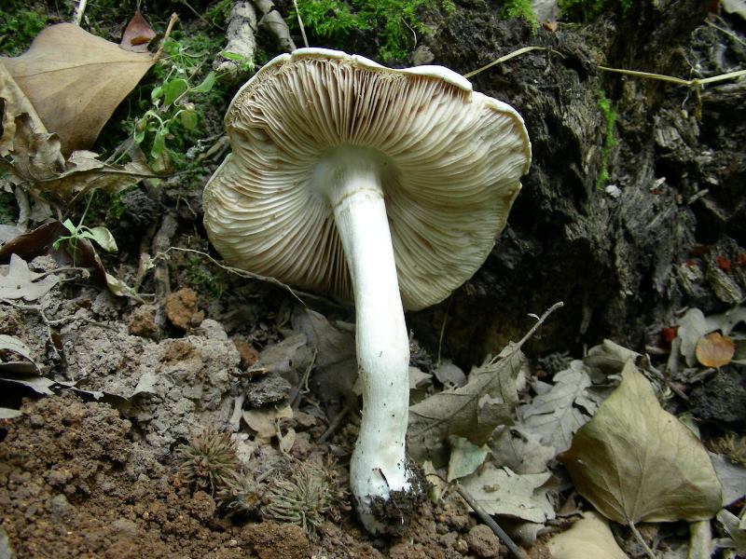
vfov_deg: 37.7
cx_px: 373
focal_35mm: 38
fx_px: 819
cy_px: 280
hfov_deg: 49.0
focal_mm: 6.3
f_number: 3.5
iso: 50
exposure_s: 1/15
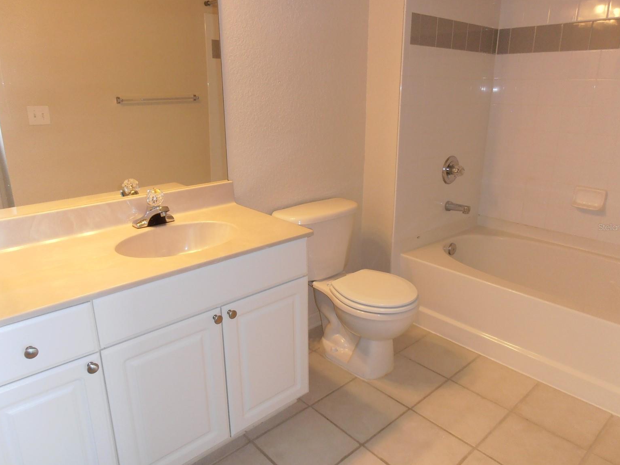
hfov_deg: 69.4
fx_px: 448
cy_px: 227
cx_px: 314
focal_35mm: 25
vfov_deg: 54.9
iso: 125
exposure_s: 1/30
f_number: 3
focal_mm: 4.2
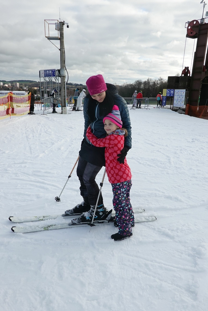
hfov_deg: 45.0
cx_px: 104
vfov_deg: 63.7
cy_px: 156
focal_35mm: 29
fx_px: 251
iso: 125
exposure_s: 1/160
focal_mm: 10.83
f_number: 8
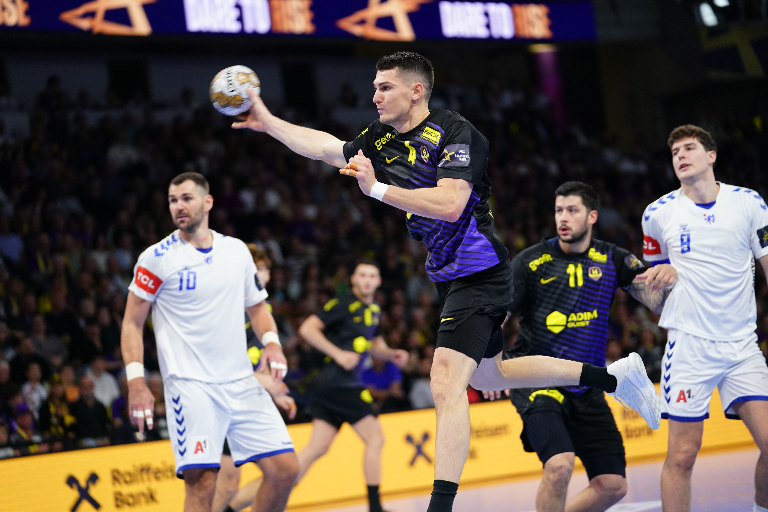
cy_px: 256
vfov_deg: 10.6
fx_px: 2752
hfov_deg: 15.9
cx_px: 384
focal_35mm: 129
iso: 2000
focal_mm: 129
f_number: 2.8
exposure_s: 1/1000
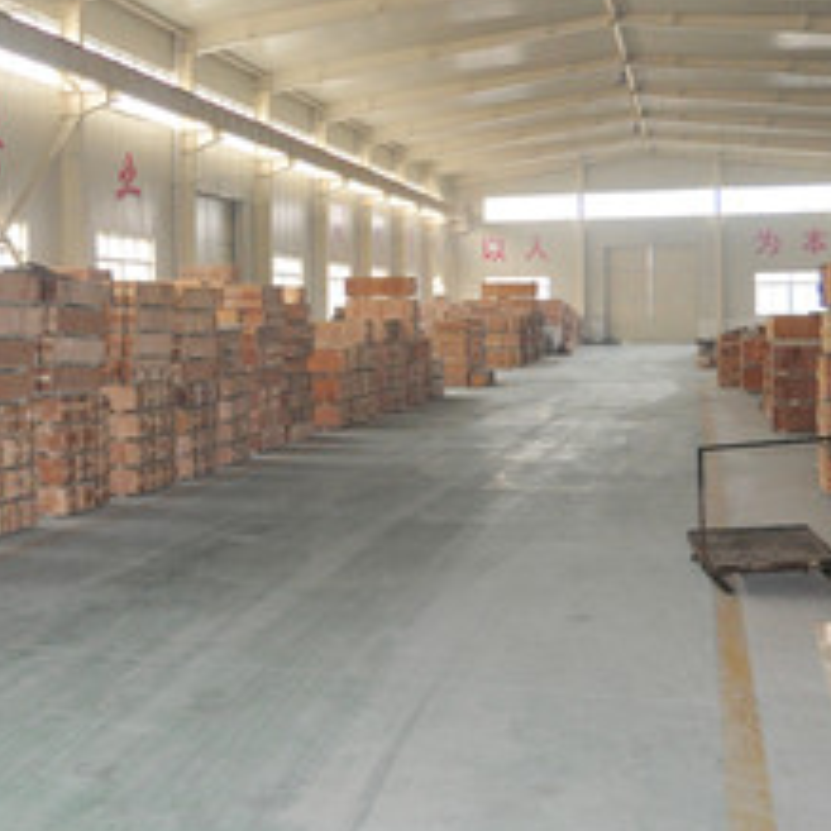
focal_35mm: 93
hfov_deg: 18.4
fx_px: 2526
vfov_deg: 18.7
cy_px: 326
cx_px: 118
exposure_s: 1/80
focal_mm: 32
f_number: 2.8
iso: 800
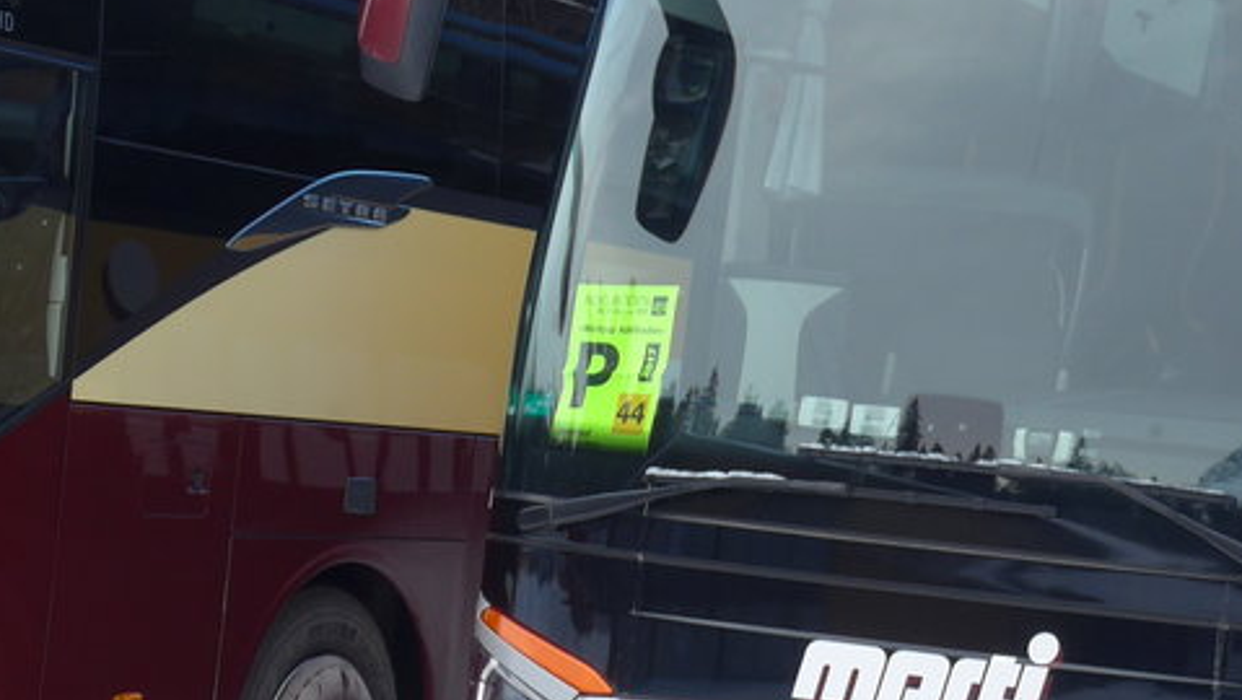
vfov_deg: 10.1
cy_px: 275
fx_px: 3954
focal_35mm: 120
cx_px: 1291
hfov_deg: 17.4
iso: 80
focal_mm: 9
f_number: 2.8
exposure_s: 1/250
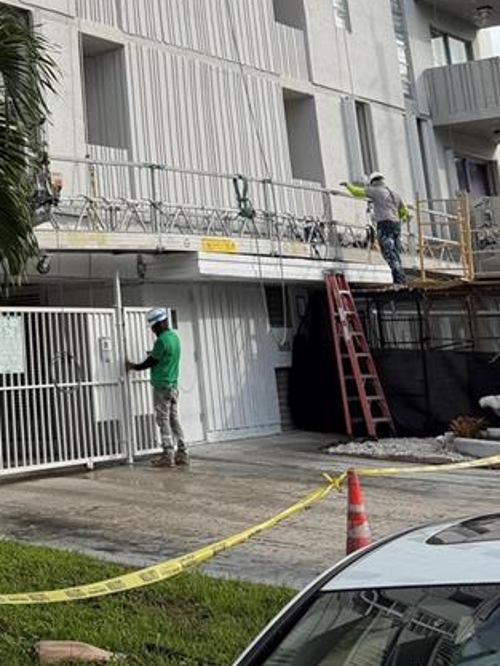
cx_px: -34
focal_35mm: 69
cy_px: 5
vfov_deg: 26.7
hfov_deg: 20.4
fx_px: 1328
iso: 80
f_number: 1.78
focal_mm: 6.76
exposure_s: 1/3953
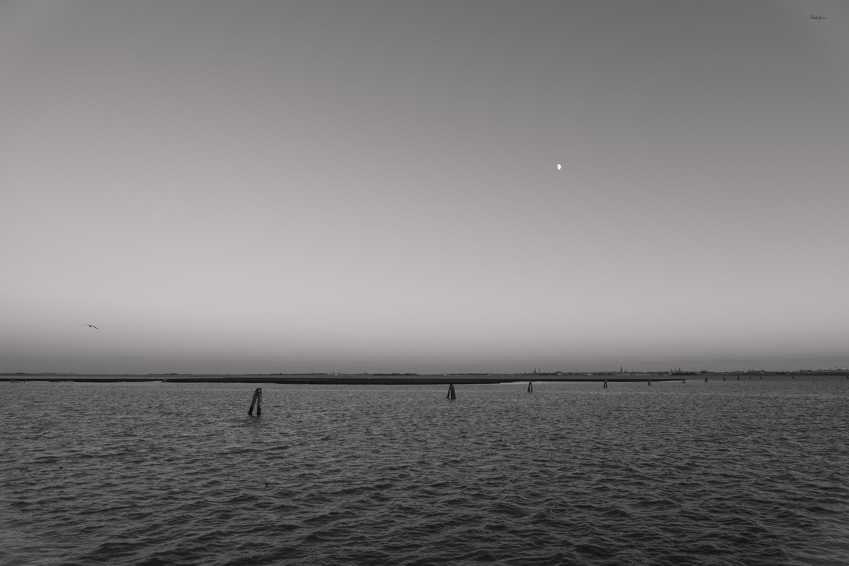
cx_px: 424
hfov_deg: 76.1
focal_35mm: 23
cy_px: 283
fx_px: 542
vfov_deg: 55.1
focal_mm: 15
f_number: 4.5
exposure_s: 1/200
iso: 200
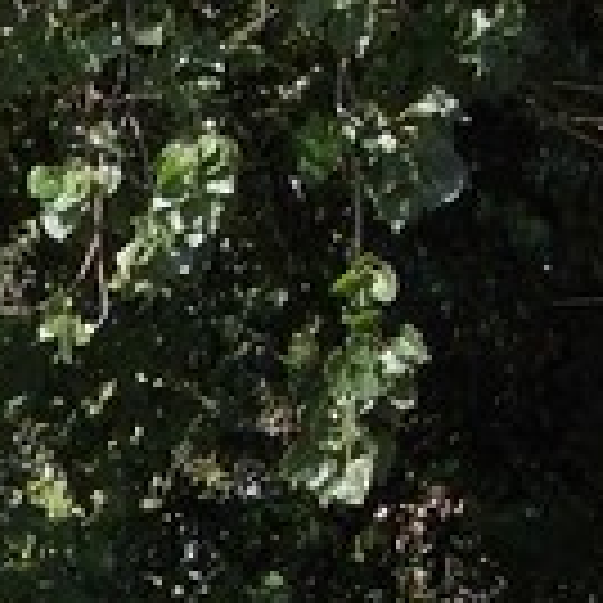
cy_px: 999
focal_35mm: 257
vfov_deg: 6.7
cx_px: -891
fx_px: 5065
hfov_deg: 6.5
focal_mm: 7.2
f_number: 3.6
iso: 80
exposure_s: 1/500
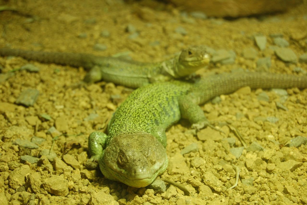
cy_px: 102
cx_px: 154
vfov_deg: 16.5
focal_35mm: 82
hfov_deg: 24.6
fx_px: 703
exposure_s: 1/60
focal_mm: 55
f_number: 5.6
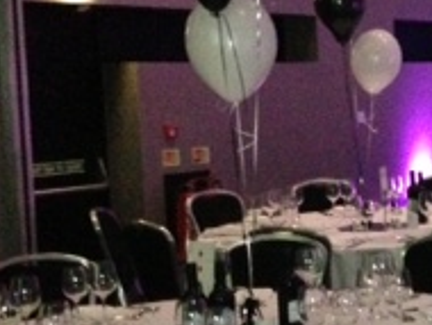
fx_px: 1387
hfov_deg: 15.7
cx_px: 718
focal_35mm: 111
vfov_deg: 13.4
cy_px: 180
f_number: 2.4
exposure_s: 1/16
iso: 800
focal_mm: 4.13
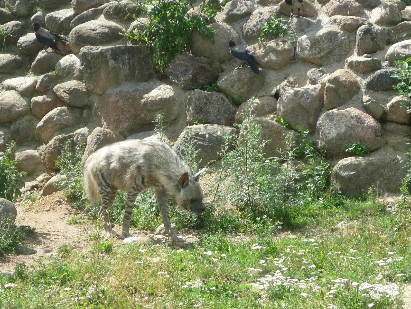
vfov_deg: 11.7
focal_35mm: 127
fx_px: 1508
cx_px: 206
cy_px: 154
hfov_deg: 15.5
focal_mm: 16.5
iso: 100
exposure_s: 1/160
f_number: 5.1
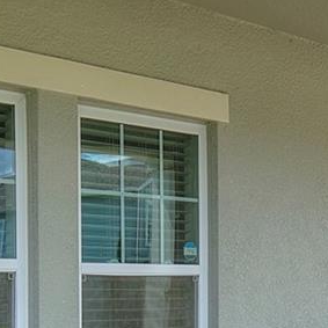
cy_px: 282
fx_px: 772
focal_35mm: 72
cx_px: 192
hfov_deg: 24.0
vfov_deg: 23.5
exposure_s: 1/400
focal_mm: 10
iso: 100
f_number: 4.5
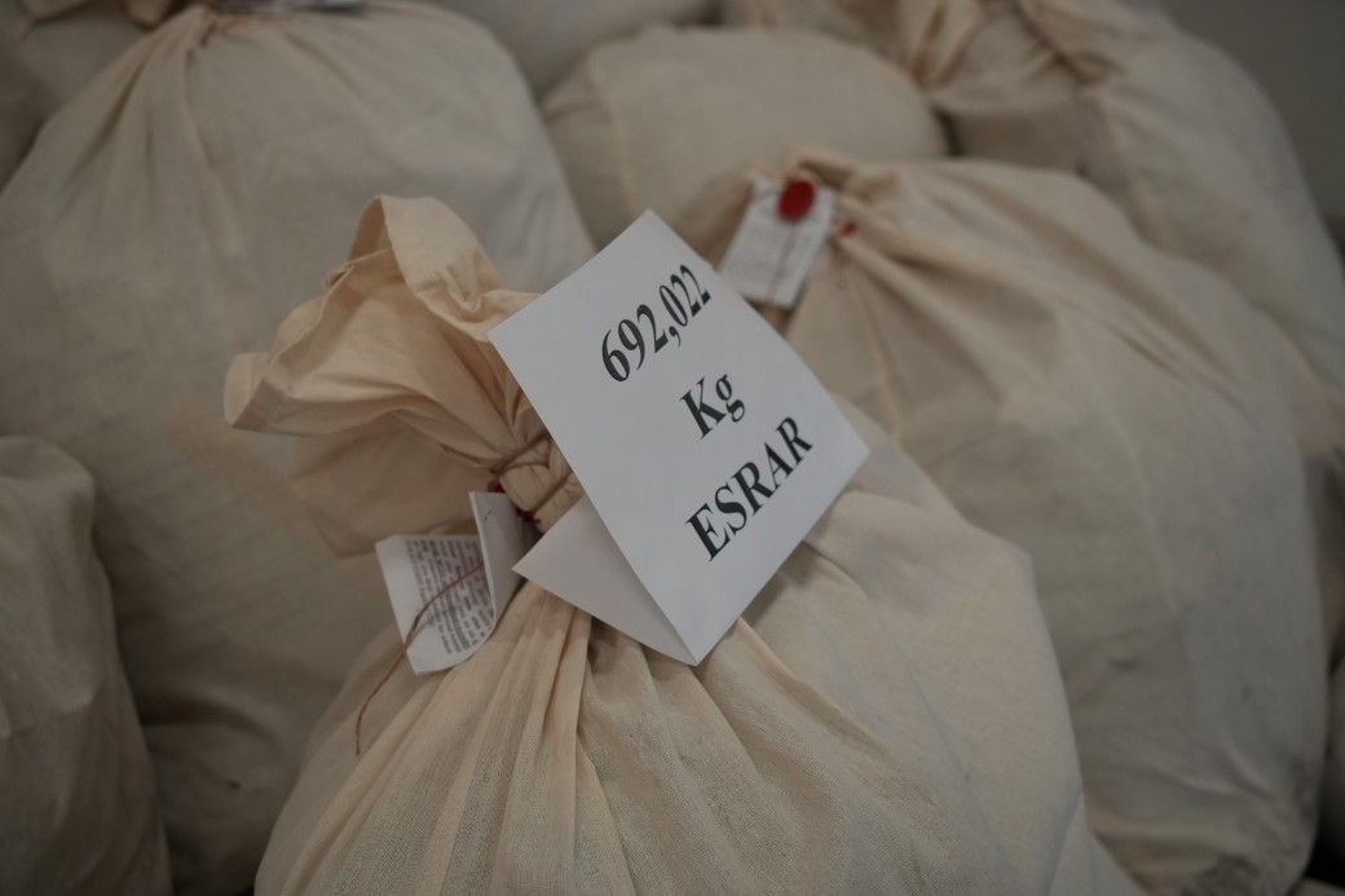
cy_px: 448
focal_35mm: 43
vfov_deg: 31.2
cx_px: 672
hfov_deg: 45.4
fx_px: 1606
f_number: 4
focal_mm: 43
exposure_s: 1/160
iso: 1600
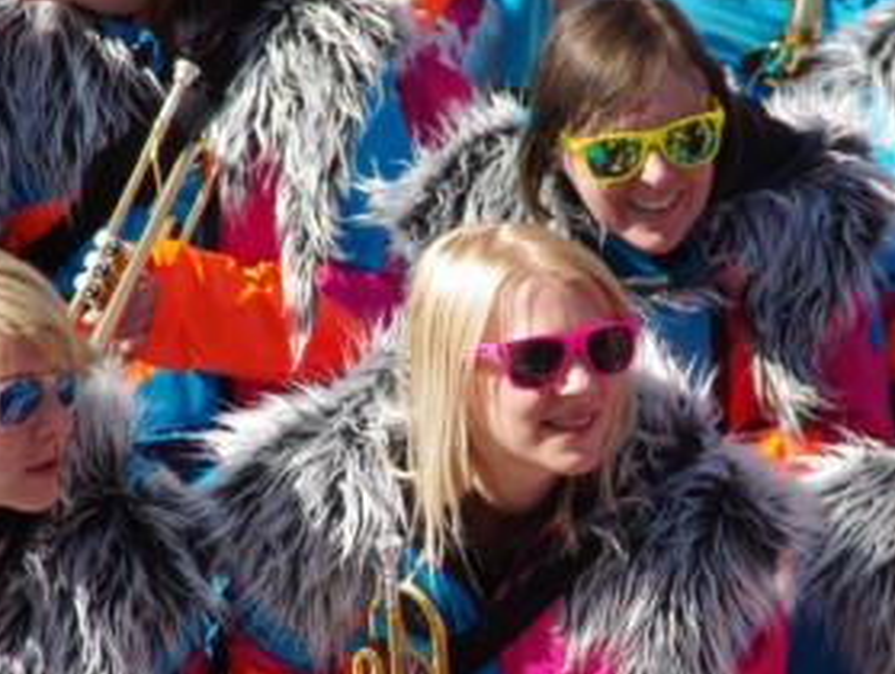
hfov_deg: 3.8
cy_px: 412
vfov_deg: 2.9
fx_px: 13333
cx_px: 494
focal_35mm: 515
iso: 200
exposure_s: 1/250
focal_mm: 200
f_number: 10
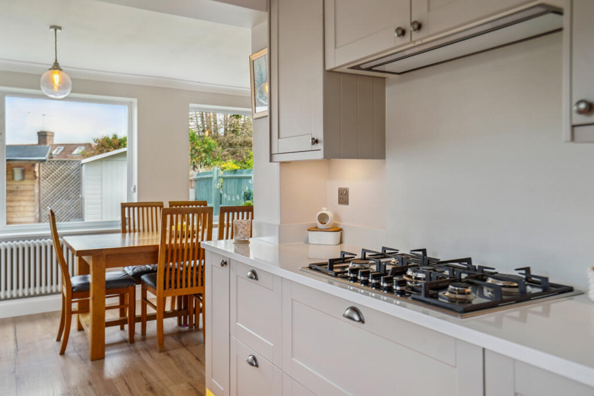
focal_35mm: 29
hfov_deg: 63.7
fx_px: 479
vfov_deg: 45.0
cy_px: 198
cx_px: 297
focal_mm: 29
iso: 320
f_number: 4
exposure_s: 1/60
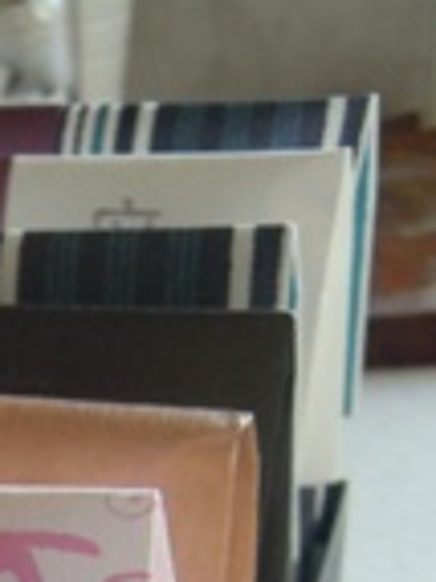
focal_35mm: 88
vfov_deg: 20.5
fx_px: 1480
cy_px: 733
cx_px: -232
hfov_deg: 15.4
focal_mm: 5
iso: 500
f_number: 2.7
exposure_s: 1/125
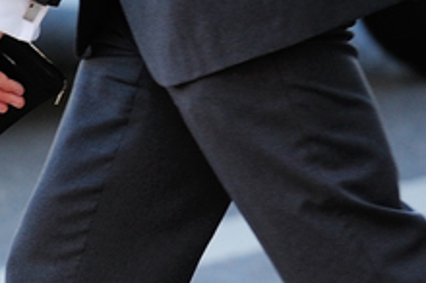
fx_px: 12159
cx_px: -491
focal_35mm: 1029
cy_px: 406
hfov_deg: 2.0
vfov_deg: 1.3
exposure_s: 1/400
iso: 200
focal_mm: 180
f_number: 3.5
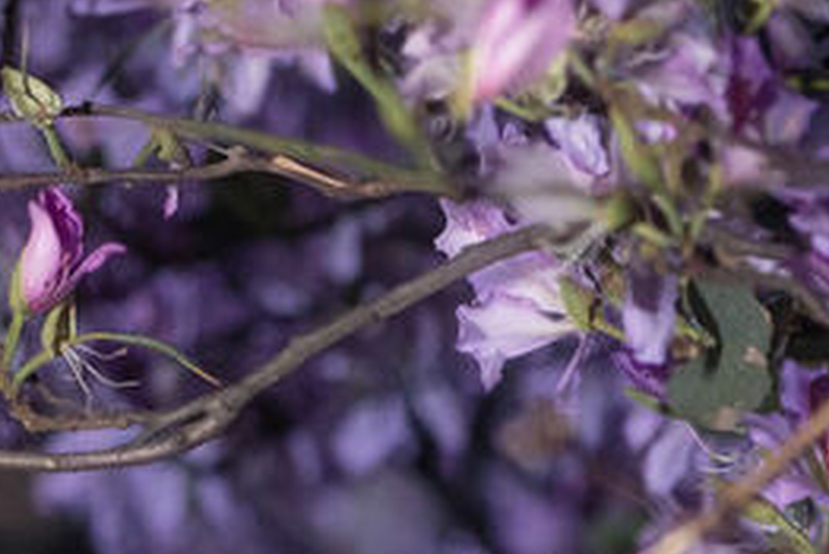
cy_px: 317
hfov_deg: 2.9
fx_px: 16174
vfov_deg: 2.0
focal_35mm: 702
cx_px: -9
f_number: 2.8
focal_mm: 175
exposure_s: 1/250
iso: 2500
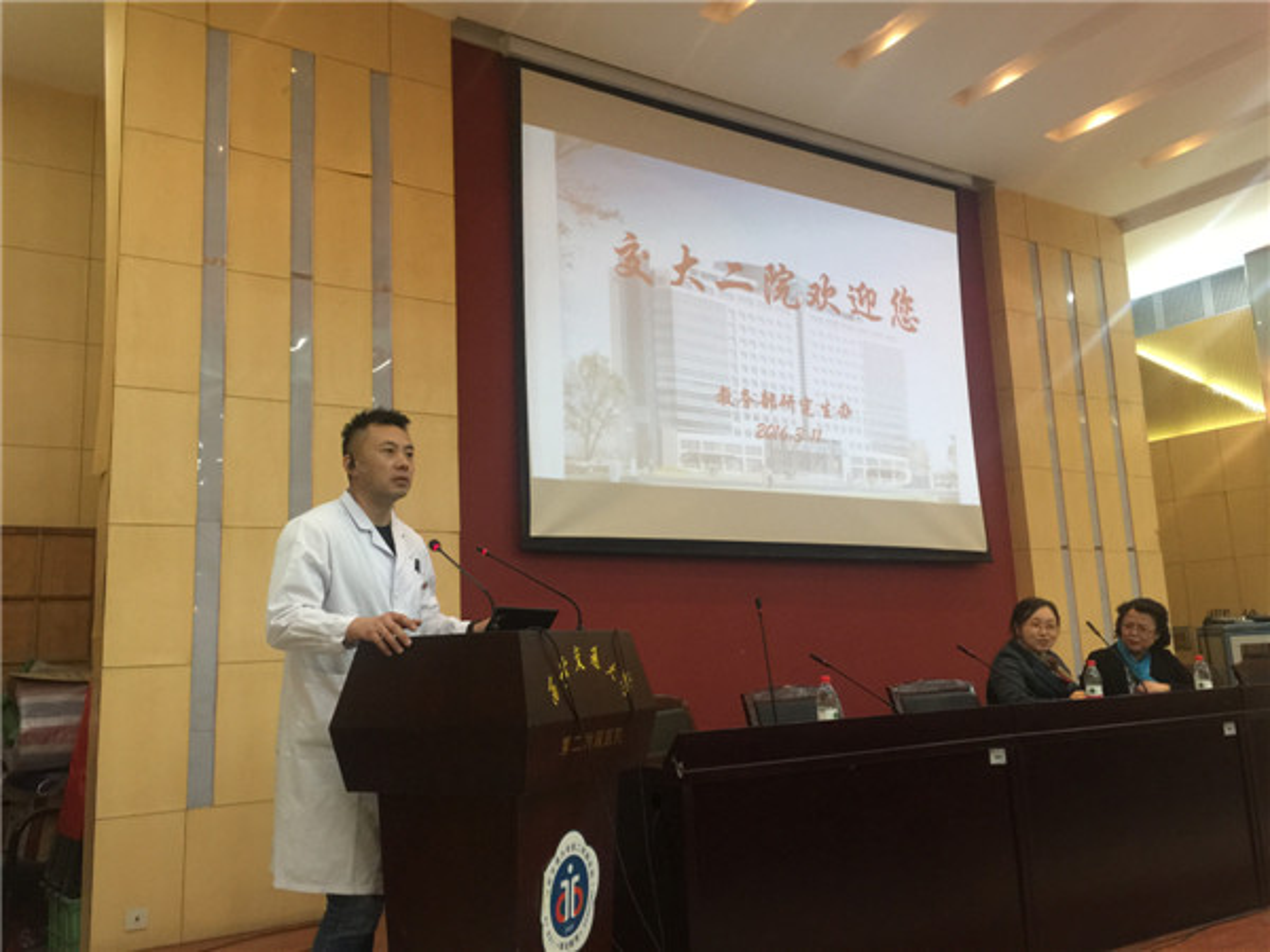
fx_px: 1064
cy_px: 476
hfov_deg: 61.7
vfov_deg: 48.2
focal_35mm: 29
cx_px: 635
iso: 100
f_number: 2.2
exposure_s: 1/15
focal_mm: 4.15
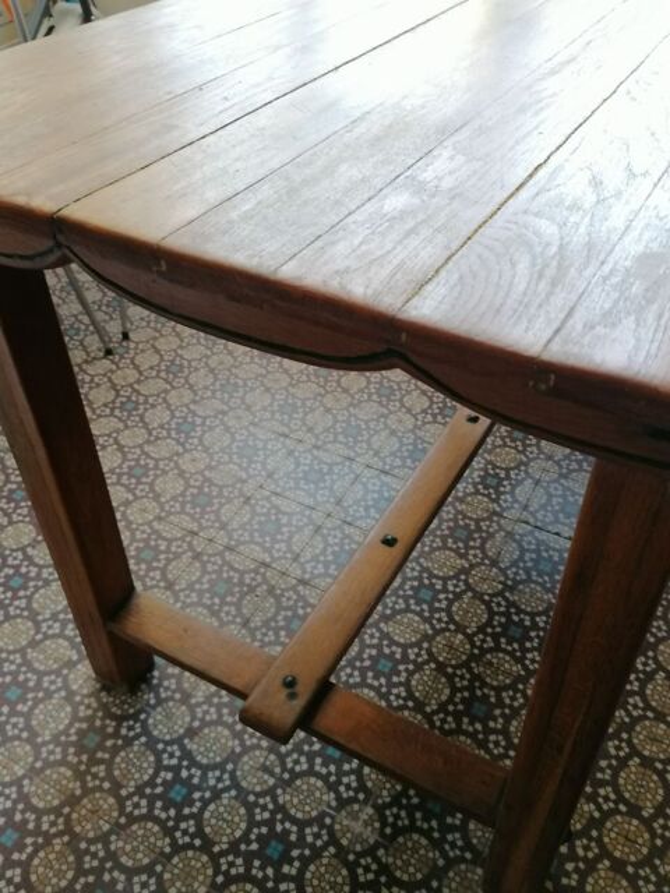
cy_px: 446
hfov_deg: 45.4
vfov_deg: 58.4
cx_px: 335
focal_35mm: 31
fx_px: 800
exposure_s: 1/33.3
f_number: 1.8
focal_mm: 4.75
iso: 200
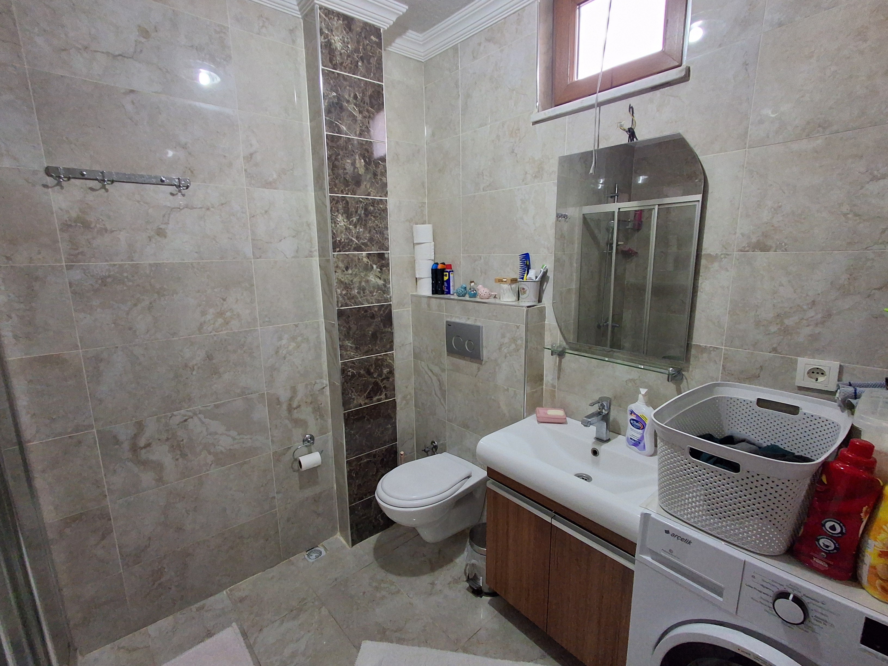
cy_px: 333
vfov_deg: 78.1
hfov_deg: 94.5
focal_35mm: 16
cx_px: 444
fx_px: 410
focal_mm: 1.64
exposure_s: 1/50
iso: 400
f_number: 2.2
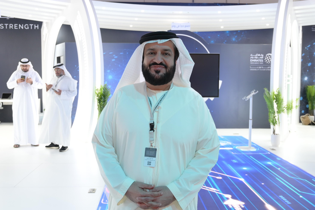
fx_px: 315
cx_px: 158
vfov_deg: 36.9
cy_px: 105
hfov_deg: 53.1
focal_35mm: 36
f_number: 4
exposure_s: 1/60
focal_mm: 24
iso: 1000
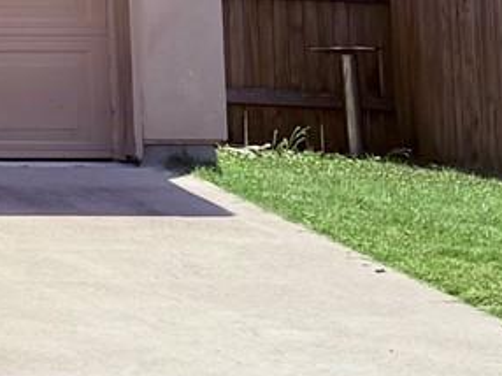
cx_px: -906
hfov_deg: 9.5
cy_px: -312
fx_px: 2492
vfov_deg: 8.3
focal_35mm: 172
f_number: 1.78
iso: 100
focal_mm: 6.76
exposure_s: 1/4167
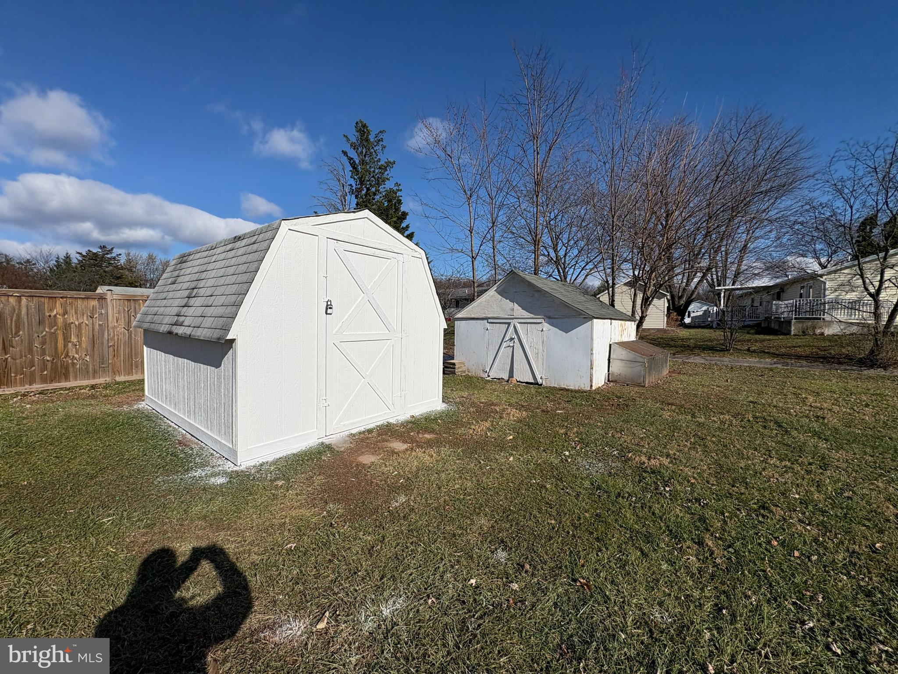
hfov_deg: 102.1
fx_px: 363
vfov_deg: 85.7
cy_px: 337
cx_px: 449
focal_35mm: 14
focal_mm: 2.22
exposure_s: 1/6135
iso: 32
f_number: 2.2
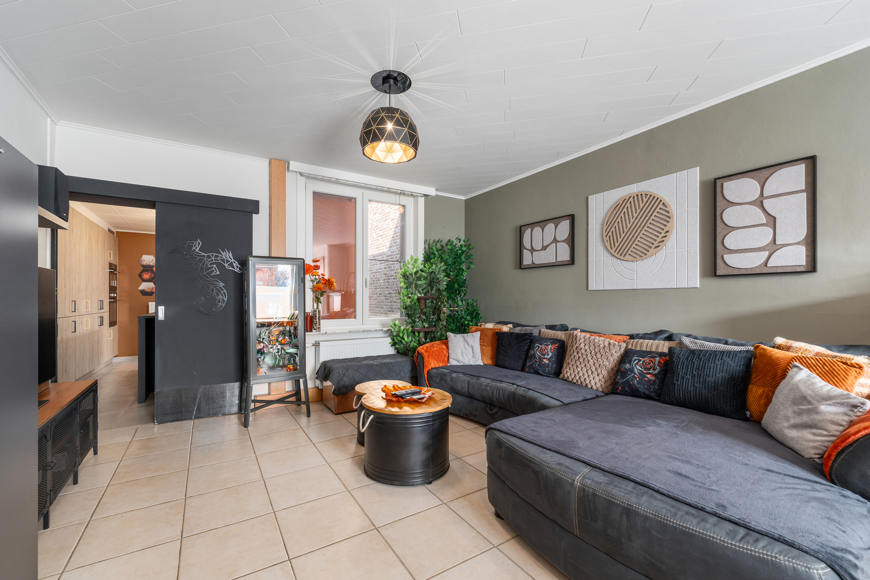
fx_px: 338
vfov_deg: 81.2
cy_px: 290
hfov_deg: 104.3
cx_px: 435
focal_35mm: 14
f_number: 11
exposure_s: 1/250
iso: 250
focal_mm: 14
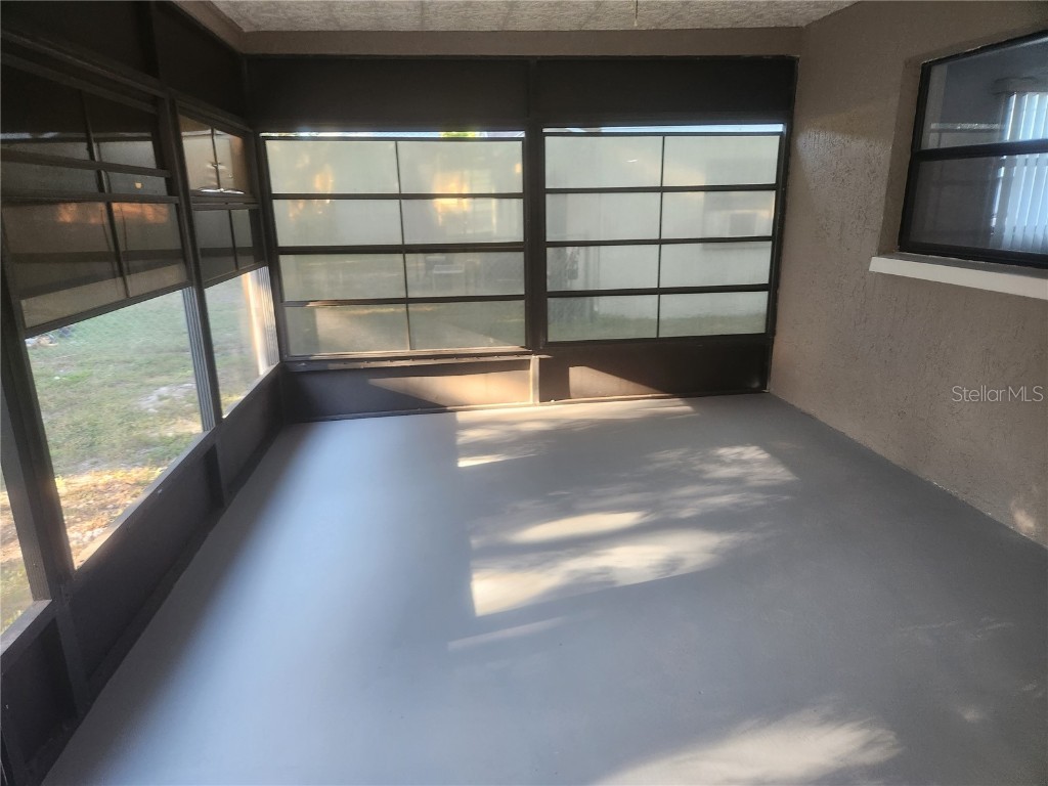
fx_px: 696
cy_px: 393
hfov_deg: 73.9
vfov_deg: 58.9
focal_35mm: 23
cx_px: 524
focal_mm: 5.4
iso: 250
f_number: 1.8
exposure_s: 1/120
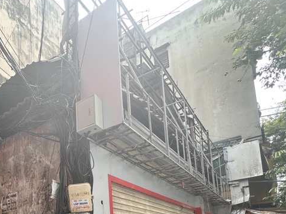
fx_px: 248
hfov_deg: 56.0
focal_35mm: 30
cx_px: 60
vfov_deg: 40.1
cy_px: 221
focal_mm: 2.22
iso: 40
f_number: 2.2
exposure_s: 1/119
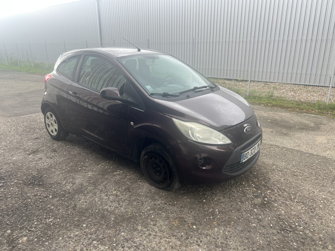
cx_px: 168
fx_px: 252
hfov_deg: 67.3
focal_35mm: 26
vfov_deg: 53.1
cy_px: 126
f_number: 1.5
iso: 64
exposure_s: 1/171
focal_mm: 5.7
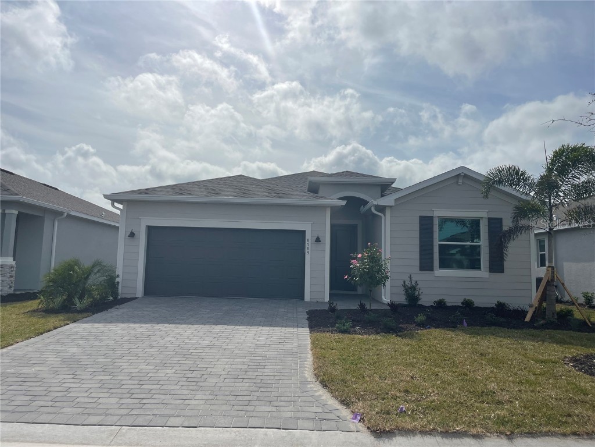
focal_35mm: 25
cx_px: 298
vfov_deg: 54.9
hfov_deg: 69.4
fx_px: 430
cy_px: 224
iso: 32
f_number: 1.6
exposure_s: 1/15152
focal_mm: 5.1
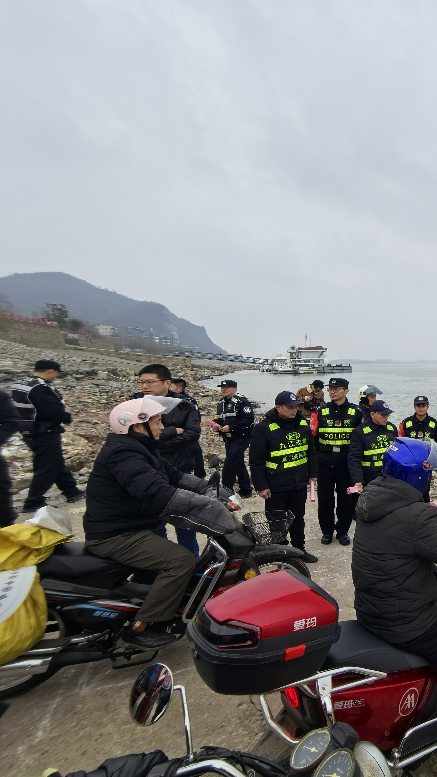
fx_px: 391
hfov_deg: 43.6
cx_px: 491
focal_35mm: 19
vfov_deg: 89.6
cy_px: 390
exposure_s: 1/374
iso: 50
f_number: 2.2
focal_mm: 1.95
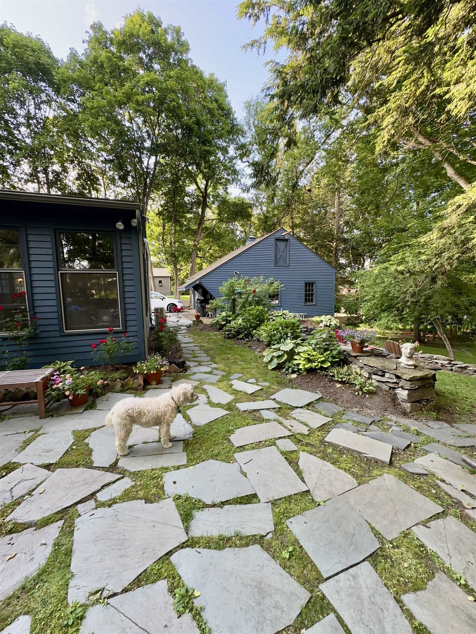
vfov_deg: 102.1
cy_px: 317
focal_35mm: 14
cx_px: 238
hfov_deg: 85.7
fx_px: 257
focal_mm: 2.22
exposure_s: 1/190
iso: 125
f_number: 2.2
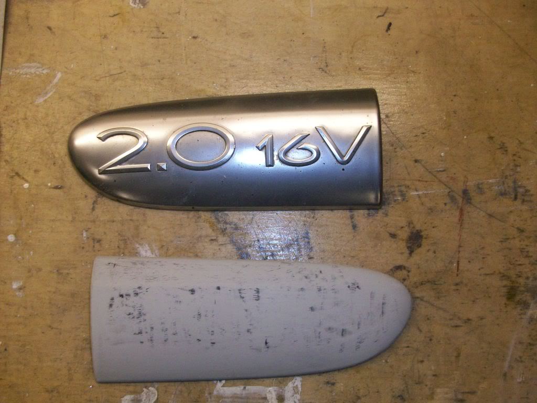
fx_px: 527
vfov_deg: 41.8
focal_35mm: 34
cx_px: 268
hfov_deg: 54.0
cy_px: 202
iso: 160
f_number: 2.8
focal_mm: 5.7
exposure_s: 1/60
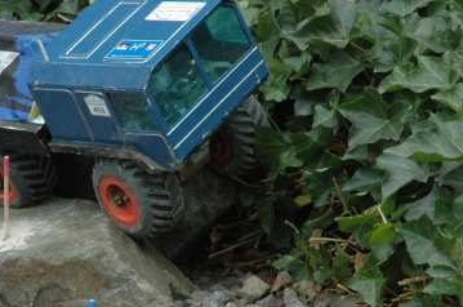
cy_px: 136
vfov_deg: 5.8
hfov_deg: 8.8
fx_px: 3004
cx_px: 135
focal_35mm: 234
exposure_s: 1/250
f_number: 8
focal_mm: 70
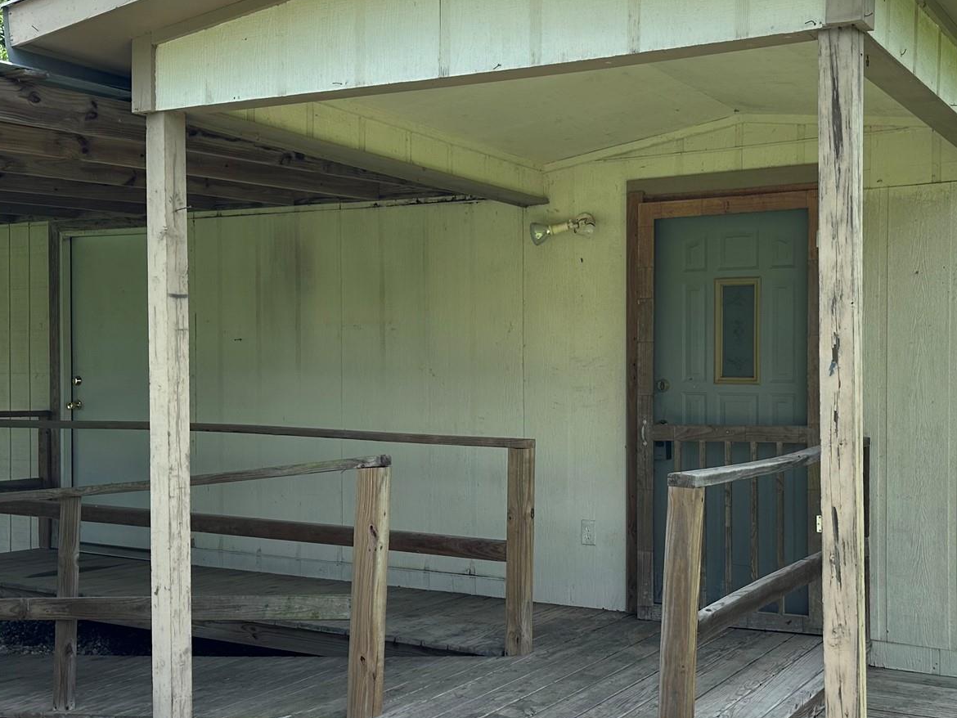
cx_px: 595
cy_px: 363
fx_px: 1161
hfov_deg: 44.4
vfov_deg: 34.4
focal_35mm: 42
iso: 80
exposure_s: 1/1613
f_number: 1.78
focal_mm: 6.86
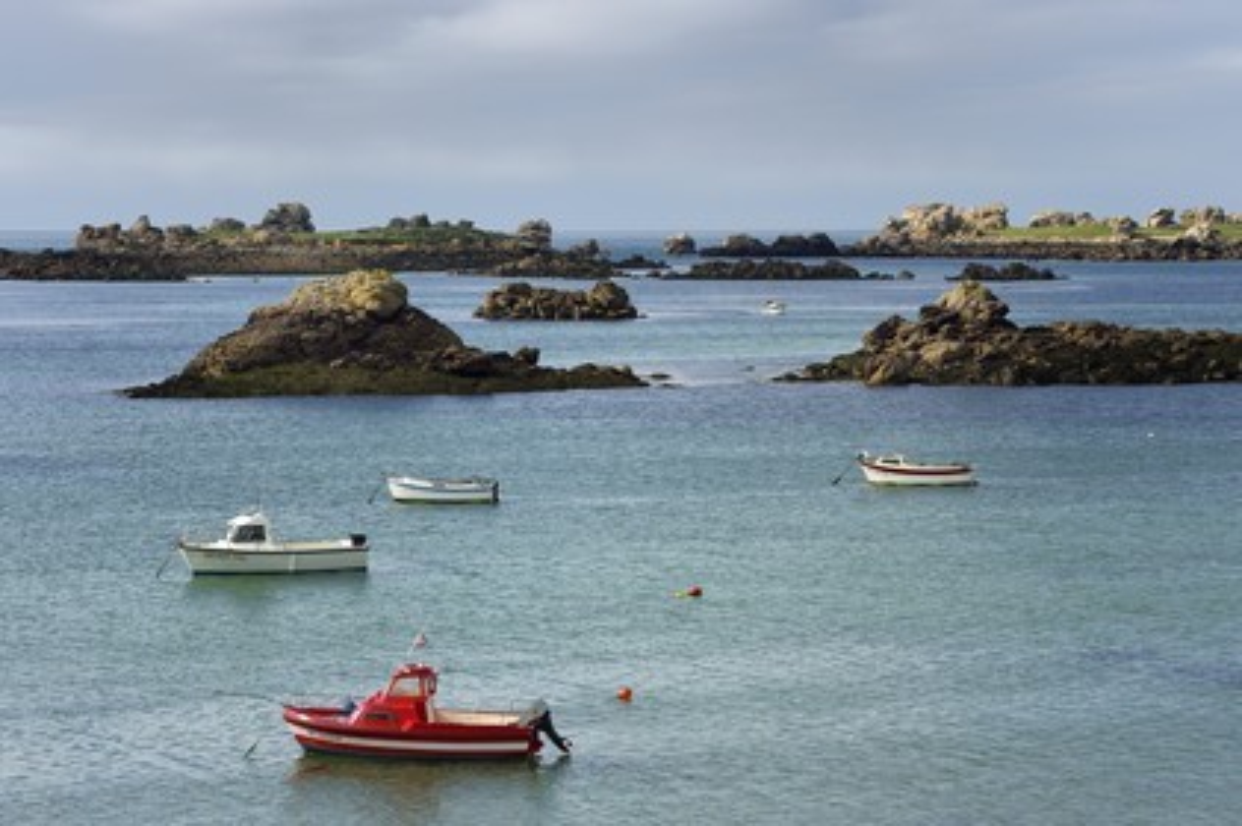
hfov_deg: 18.6
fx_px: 3792
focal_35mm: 110
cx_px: 621
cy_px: 413
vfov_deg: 12.4
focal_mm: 110
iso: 200
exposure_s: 1/200
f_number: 16
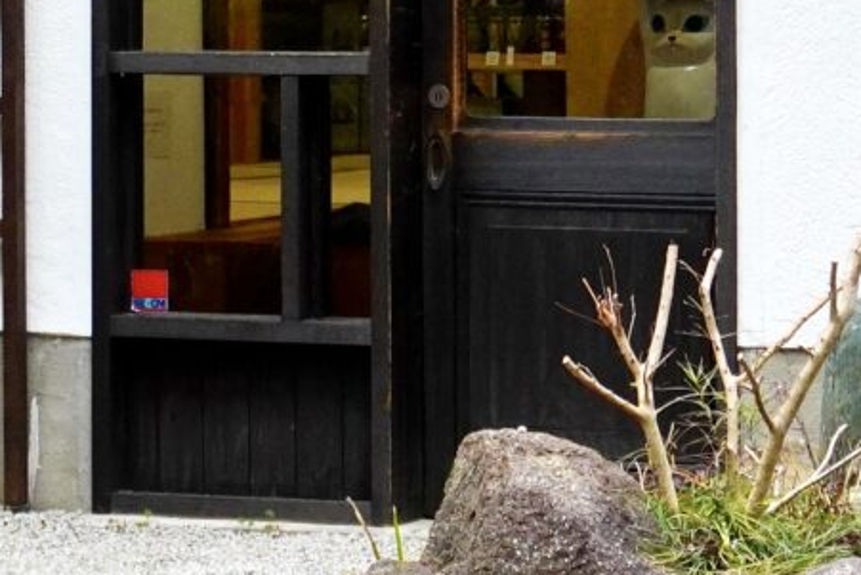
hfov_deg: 14.5
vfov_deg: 9.6
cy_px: -184
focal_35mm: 140
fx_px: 3359
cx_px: 195
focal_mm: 33
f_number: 5.6
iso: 800
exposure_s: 1/200
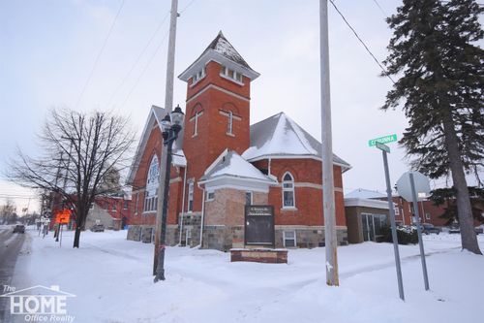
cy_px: 162
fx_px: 262
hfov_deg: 85.4
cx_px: 242
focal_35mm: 20
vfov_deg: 63.2
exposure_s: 1/125
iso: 100
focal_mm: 13
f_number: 5.6
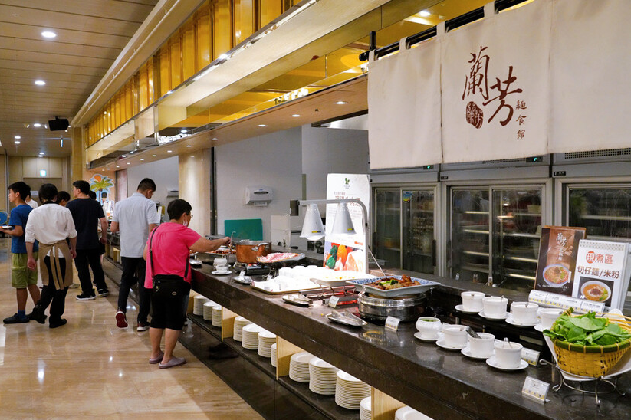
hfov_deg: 60.3
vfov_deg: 42.3
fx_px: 543
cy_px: 211
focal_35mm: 31
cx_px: 317
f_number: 8
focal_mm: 30
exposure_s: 1/200
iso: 6400
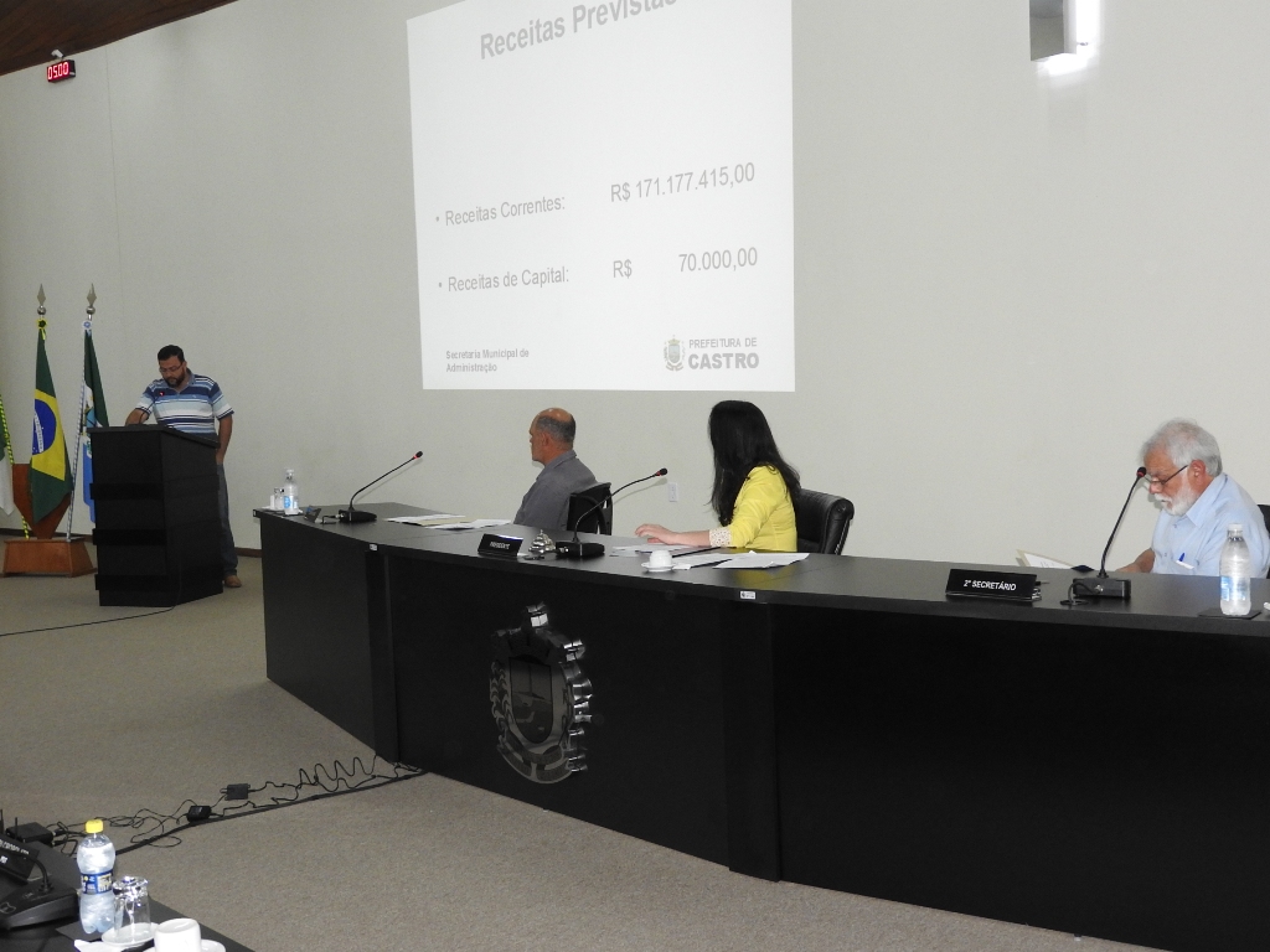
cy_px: 476
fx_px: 1468
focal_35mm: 40
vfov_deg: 36.0
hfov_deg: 46.8
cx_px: 635
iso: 400
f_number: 3.8
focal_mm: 7.2
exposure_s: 1/30
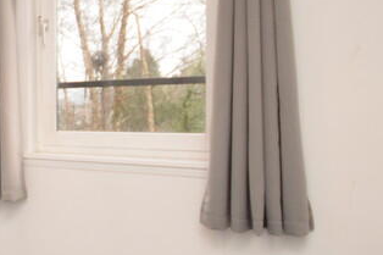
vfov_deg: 27.5
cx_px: -121
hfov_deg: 31.0
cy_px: 120
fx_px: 521
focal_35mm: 49
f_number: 4.5
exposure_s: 1/80
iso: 800
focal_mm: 10
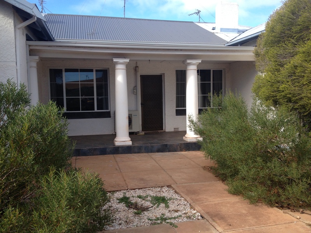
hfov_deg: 52.6
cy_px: 116
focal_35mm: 35
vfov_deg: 40.7
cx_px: 156
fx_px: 314
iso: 50
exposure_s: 1/642
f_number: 2.4
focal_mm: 4.28
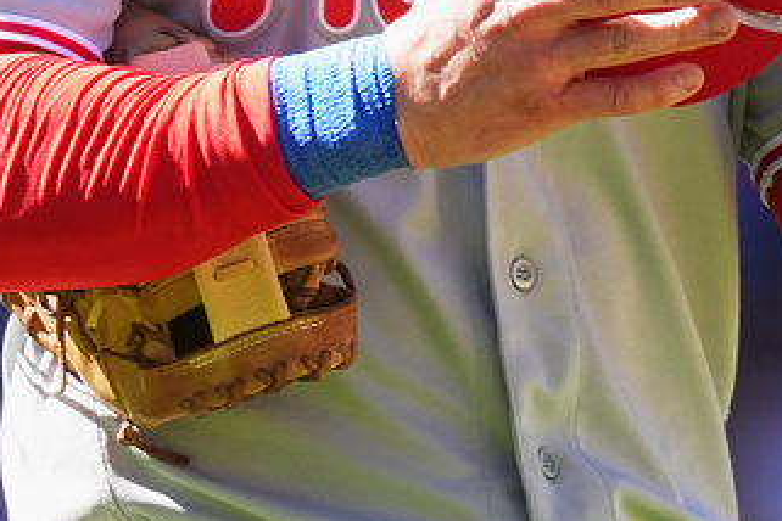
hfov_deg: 0.7
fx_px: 62360
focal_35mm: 2871
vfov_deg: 0.5
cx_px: 212
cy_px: -251
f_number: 4
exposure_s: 1/1250
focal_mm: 600
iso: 400
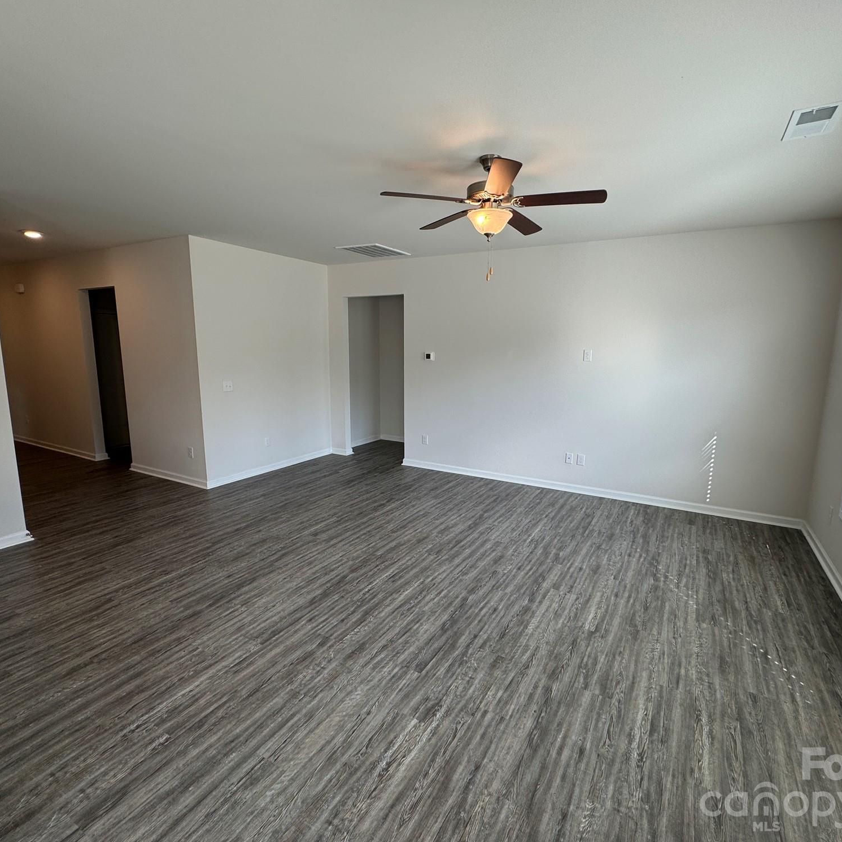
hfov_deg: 83.9
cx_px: 441
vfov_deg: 84.0
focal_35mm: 17
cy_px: 420
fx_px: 468
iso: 40
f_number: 2.2
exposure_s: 1/133
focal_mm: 2.22
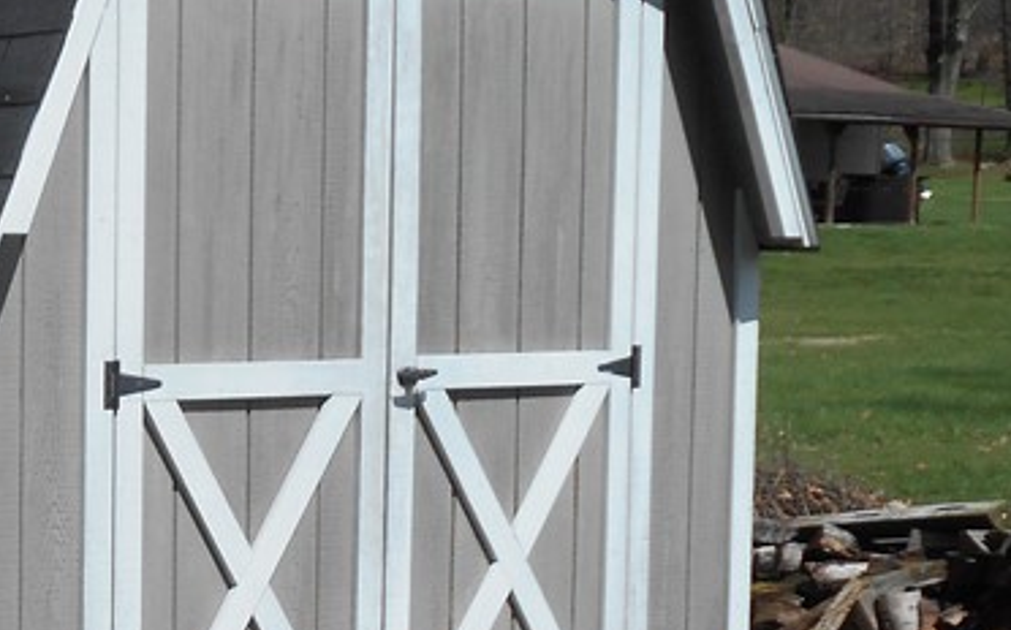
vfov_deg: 12.0
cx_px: -201
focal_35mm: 108
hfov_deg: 18.3
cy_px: 584
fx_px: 2974
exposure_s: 1/1000
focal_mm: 6.7
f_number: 3.9
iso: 80
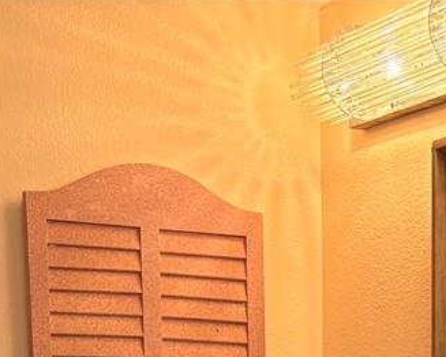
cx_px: 462
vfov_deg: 10.8
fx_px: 1638
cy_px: 815
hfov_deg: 15.2
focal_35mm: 124
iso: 100
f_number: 1.6
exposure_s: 1/60
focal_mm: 5.96
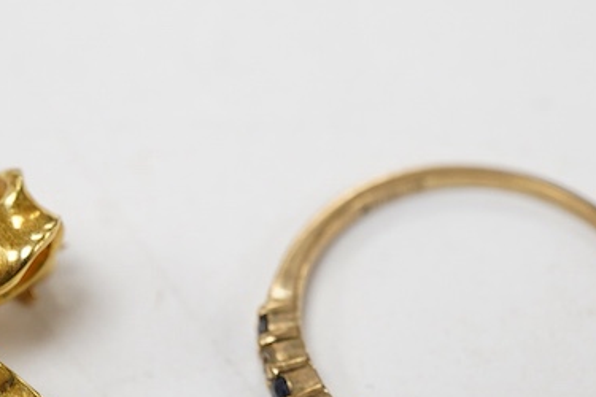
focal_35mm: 108
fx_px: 1788
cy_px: 257
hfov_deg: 18.9
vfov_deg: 12.7
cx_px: 189
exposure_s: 1/125
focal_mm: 30
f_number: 11
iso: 1250
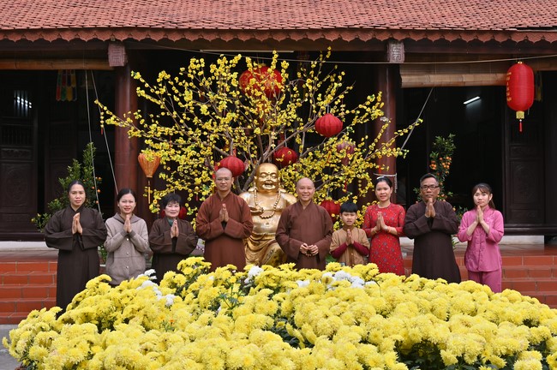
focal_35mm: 50
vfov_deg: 26.9
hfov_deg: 39.6
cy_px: 185
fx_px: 773
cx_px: 278
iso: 160
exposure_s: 1/200
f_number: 9
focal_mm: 50
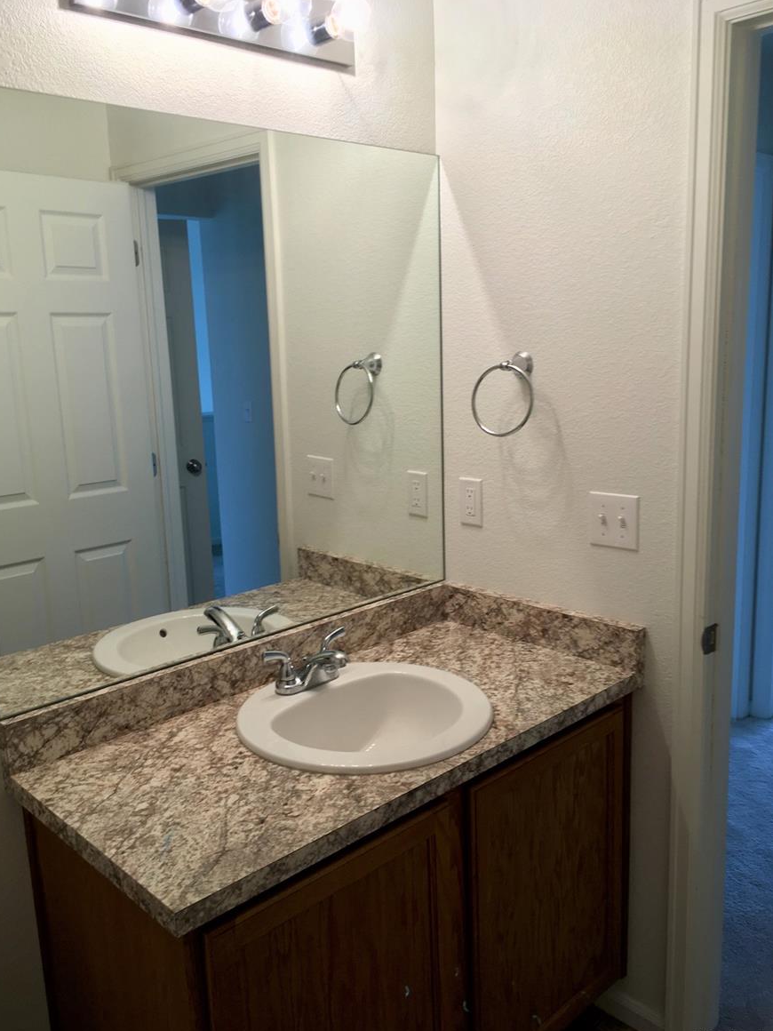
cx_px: 375
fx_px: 893
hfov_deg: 46.8
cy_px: 516
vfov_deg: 60.0
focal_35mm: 30
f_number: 2.2
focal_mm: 4.15
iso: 25
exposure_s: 1/40
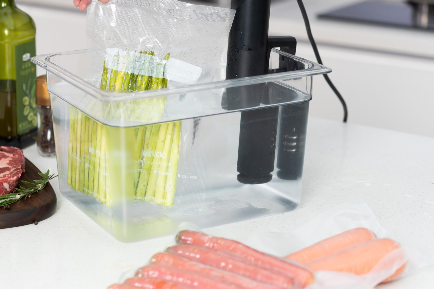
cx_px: 125
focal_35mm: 92
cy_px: 93
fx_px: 1109
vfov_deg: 14.8
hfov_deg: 22.0
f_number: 2.8
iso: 125
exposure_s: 1/125
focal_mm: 64
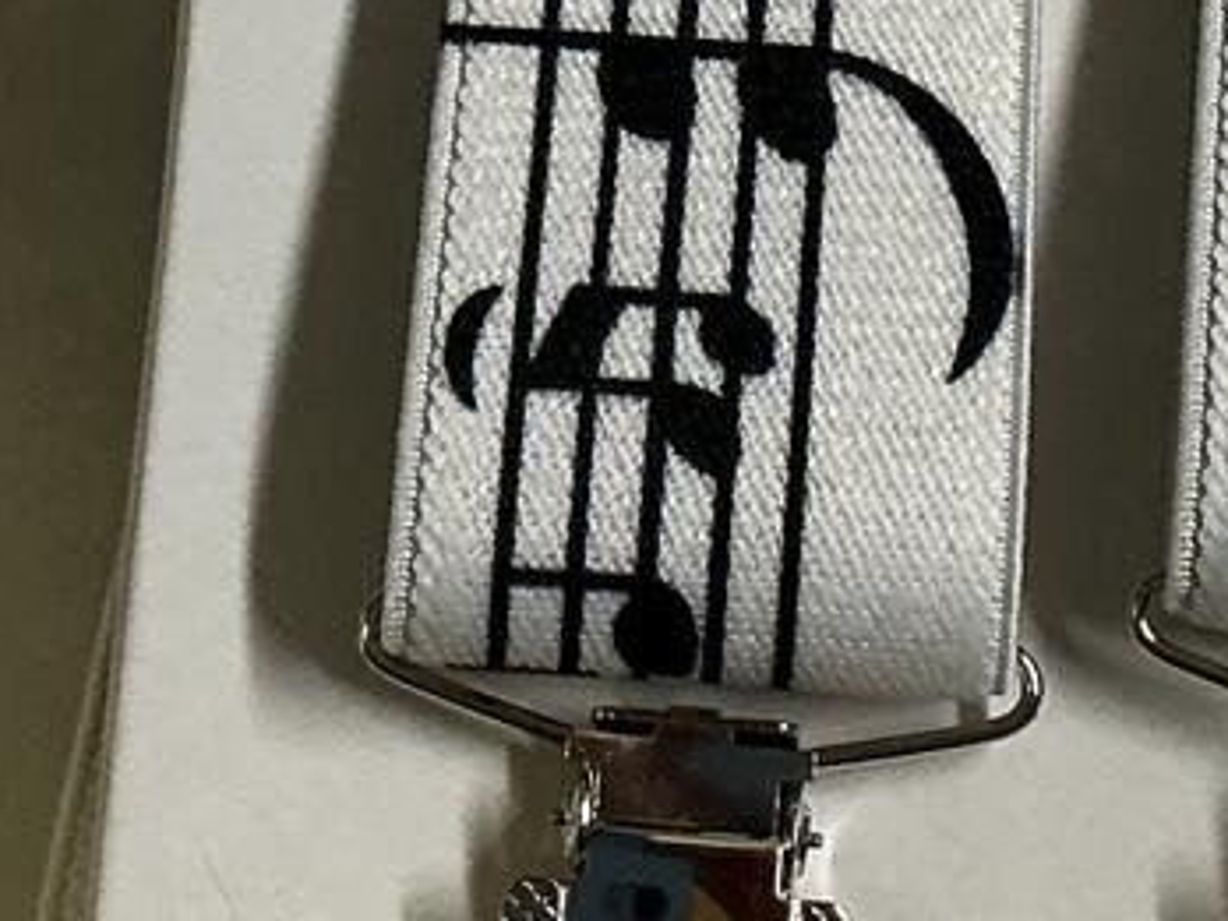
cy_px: -369
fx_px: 4434
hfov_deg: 15.7
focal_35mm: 125
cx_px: 889
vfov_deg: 11.5
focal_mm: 3
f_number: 1.8
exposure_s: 1/50
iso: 125
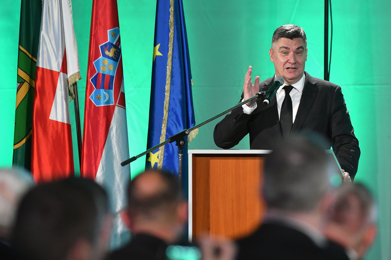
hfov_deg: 10.3
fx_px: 2172
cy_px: 130
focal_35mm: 200
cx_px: 196
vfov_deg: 6.9
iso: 2000
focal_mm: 200
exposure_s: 1/200
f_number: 5
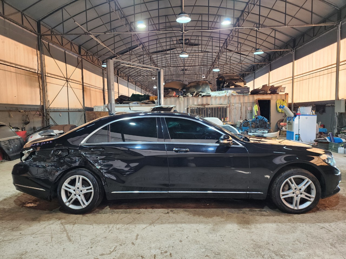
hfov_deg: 73.9
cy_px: 130
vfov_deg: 58.9
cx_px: 173
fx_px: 230
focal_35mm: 23
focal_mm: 6.4
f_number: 1.8
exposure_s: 1/120
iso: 200
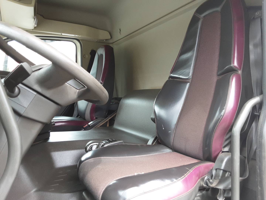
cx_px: 133
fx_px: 215
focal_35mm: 28
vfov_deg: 49.7
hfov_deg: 63.4
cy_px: 100
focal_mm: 2.9
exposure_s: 1/120
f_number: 1.9
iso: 78
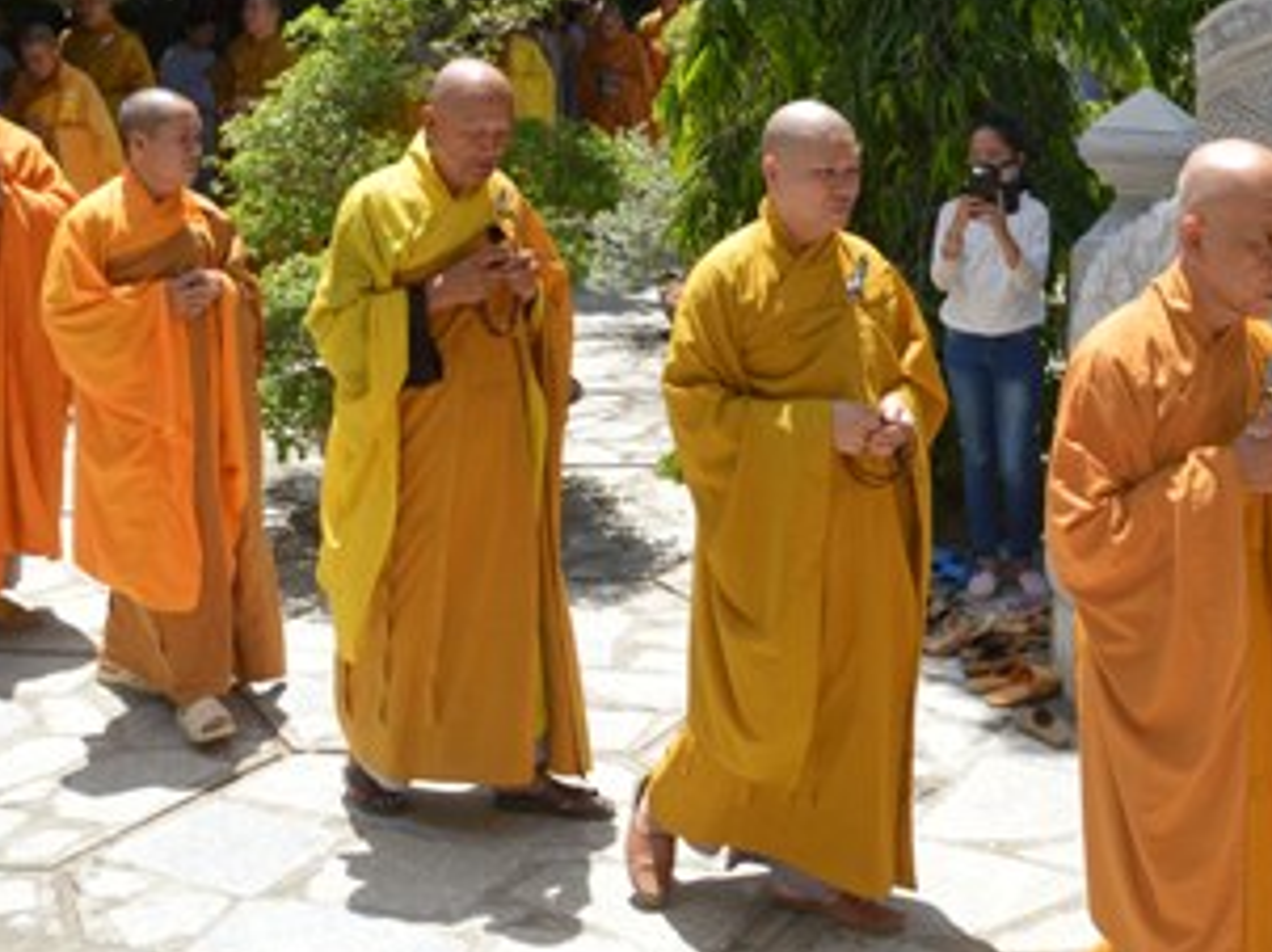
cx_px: 687
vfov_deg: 26.0
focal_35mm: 55
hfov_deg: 34.9
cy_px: 190
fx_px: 2019
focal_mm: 18
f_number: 8
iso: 100
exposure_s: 1/200
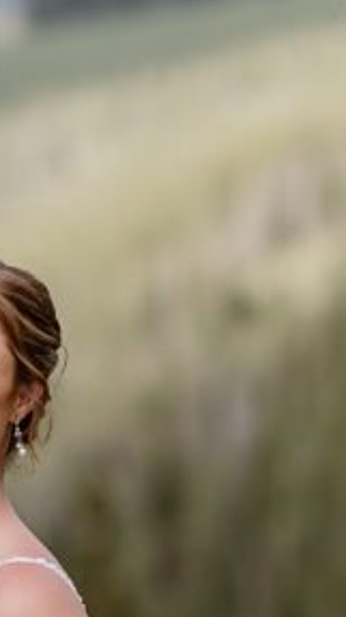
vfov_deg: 6.7
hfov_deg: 3.8
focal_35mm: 318
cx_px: -4
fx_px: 5197
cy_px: 759
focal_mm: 85
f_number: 2
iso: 200
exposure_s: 1/1000
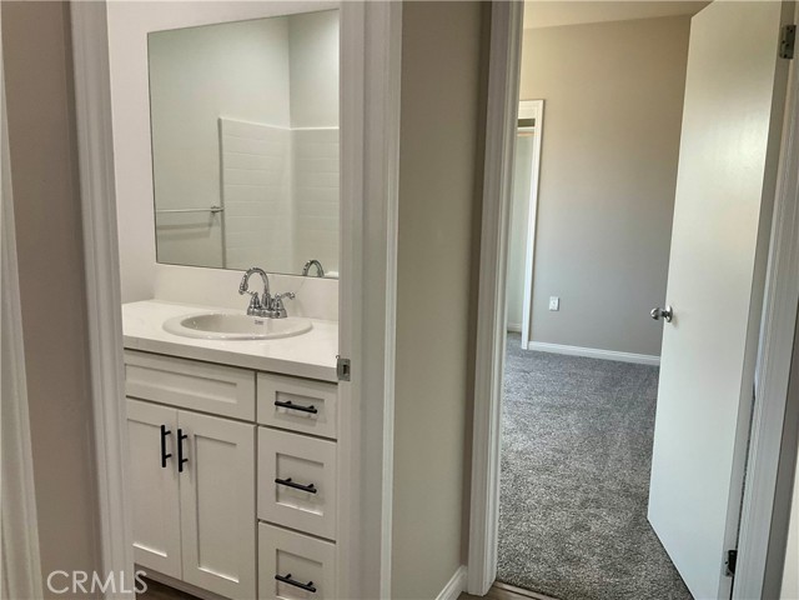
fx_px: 669
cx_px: 400
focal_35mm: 29
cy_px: 300
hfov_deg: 61.7
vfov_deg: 48.2
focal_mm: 3
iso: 64
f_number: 1.8
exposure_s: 1/120
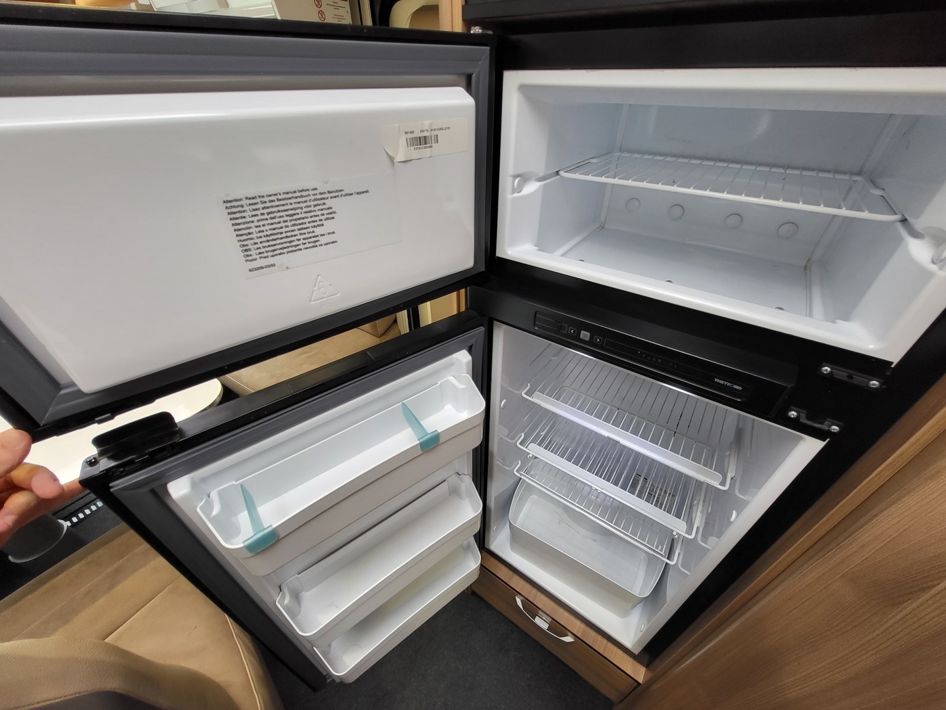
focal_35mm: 13
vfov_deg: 89.9
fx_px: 355
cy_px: 355
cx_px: 473
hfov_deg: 106.2
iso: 160
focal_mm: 1.74
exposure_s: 1/50
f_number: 2.2
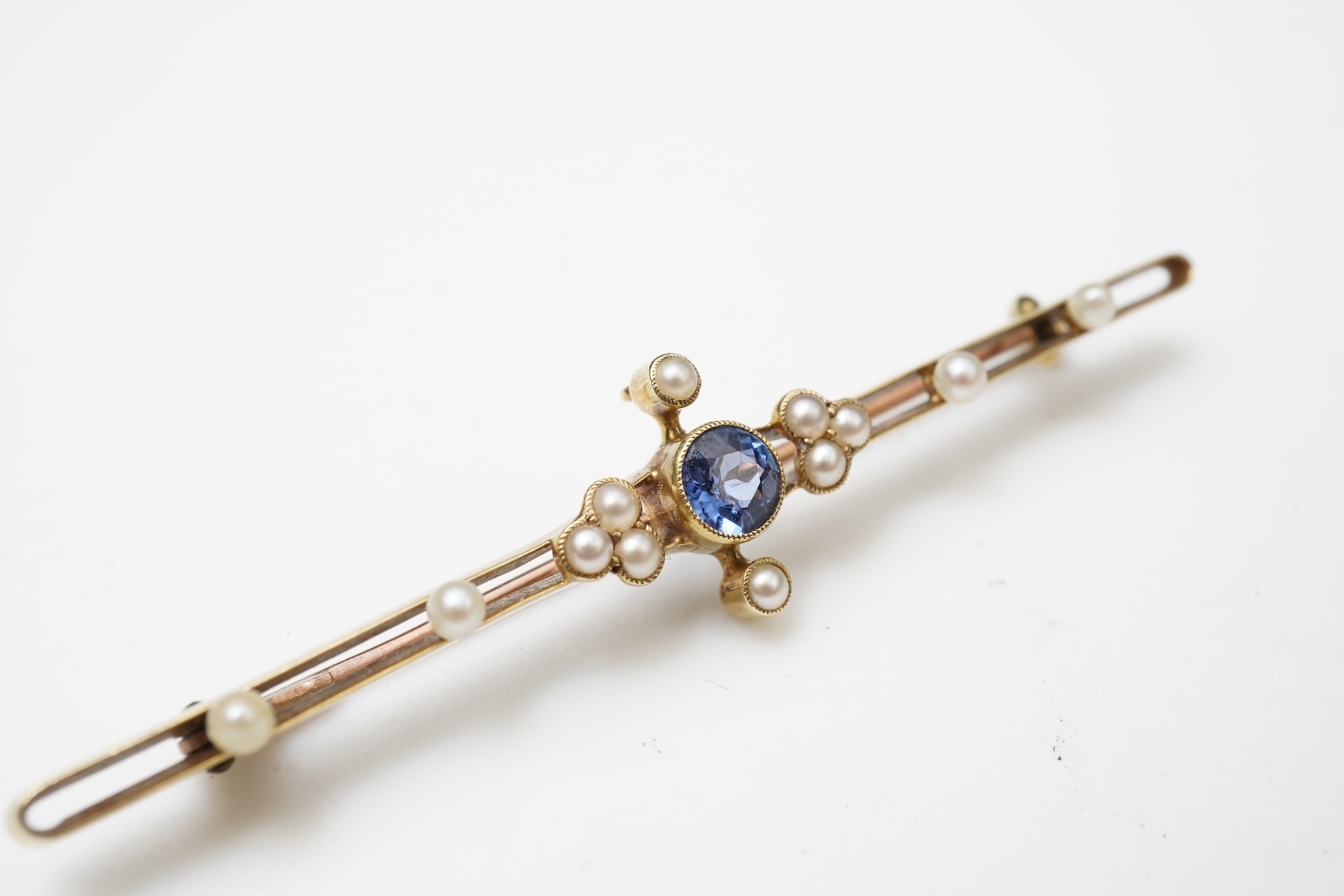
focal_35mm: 45
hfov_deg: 43.6
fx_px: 1680
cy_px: 448
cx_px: 672
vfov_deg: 29.9
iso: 800
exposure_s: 1/125
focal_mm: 30
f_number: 20
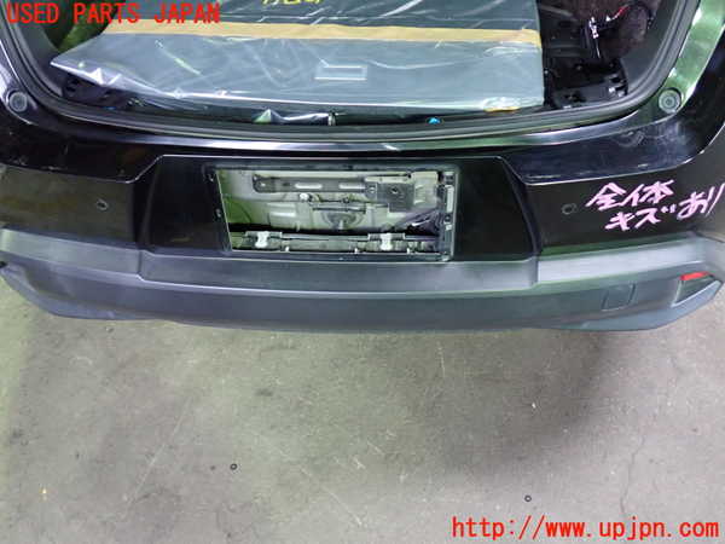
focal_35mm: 30
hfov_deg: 60.0
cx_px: 362
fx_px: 628
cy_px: 272
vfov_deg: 46.8
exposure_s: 1/30
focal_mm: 5.4
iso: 800
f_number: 2.3
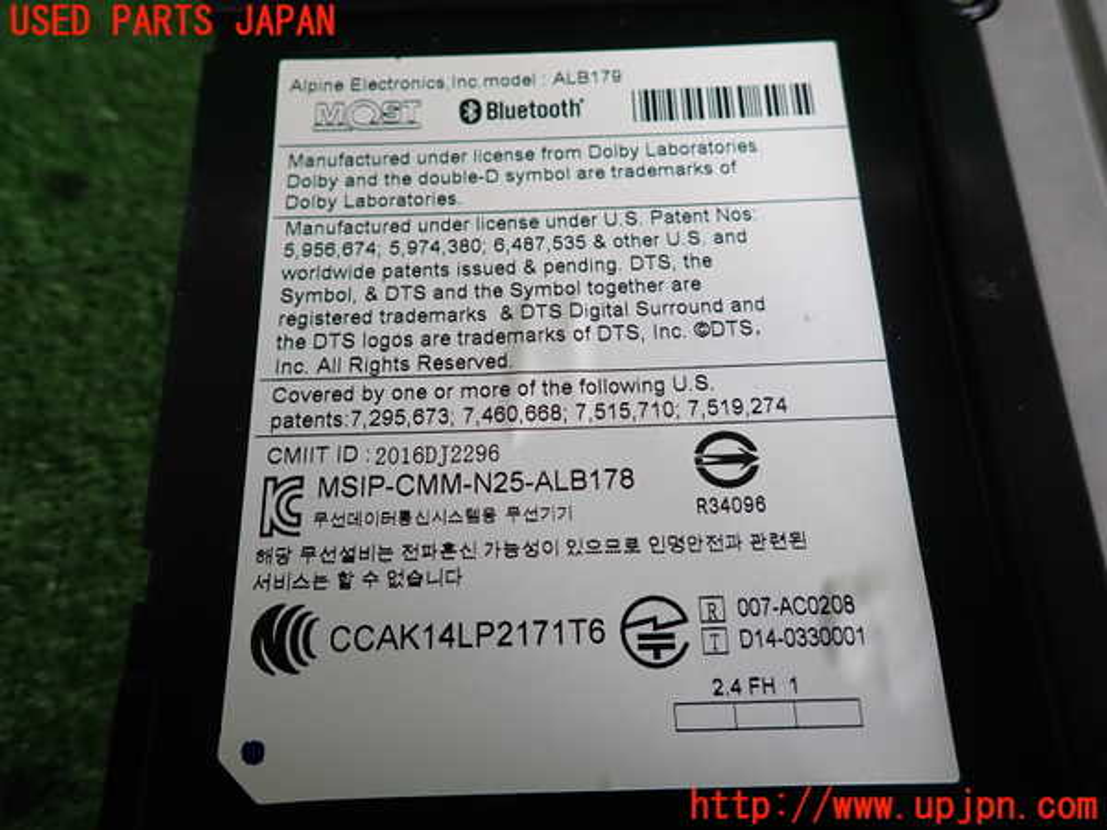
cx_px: 554
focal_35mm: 25
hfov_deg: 69.4
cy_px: 415
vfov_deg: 54.9
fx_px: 799
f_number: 2
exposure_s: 1/125
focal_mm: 4.5
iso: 100
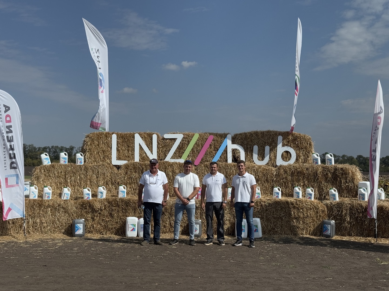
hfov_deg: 39.7
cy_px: 146
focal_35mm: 48
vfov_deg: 30.3
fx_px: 539
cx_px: 194
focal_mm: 6.76
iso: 64
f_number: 1.78
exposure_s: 1/7092
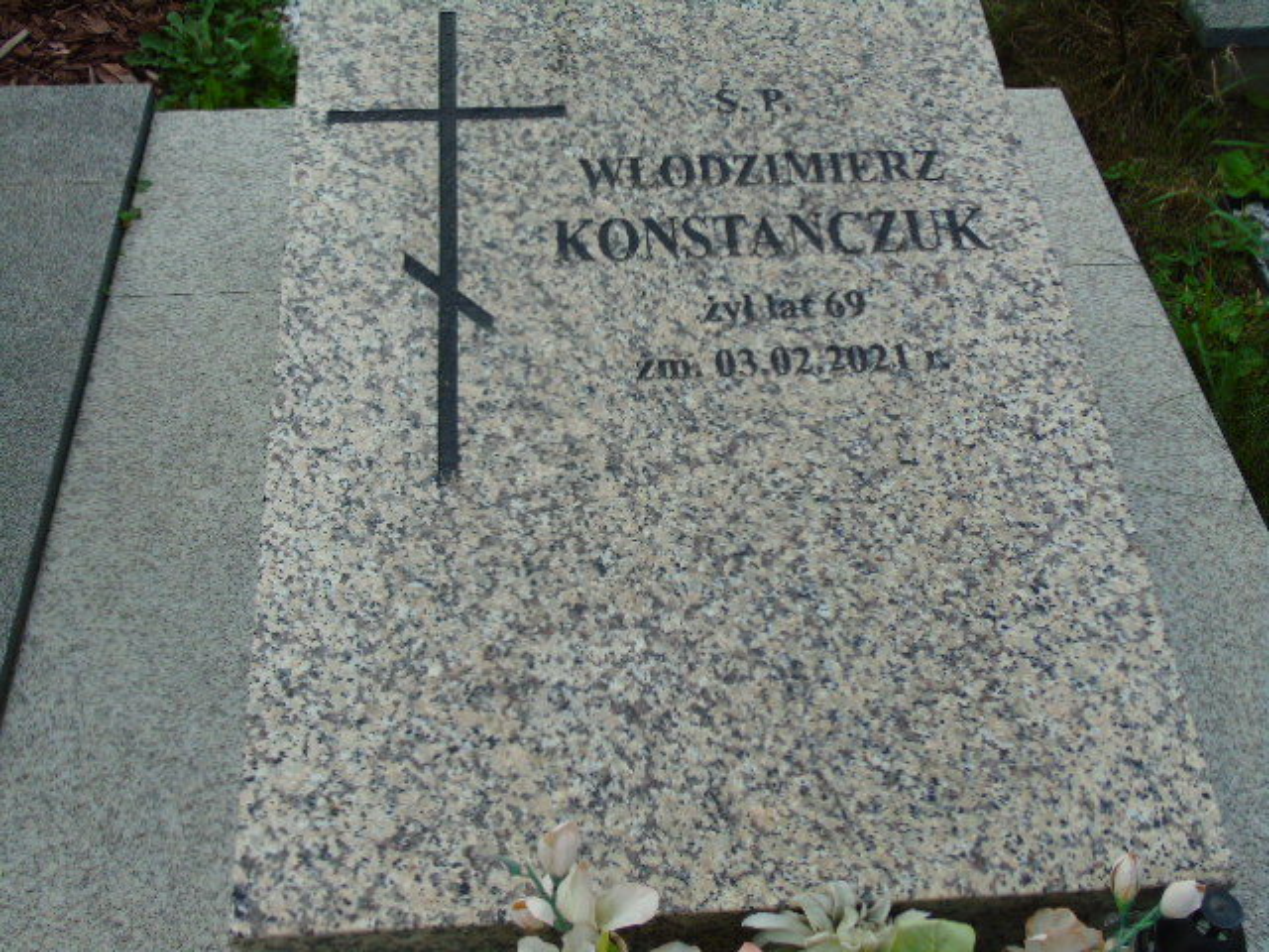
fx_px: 1466
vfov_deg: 36.0
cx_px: 634
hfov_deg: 46.8
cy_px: 476
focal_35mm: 40
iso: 80
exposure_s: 1/320
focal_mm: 7.1
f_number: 3.9
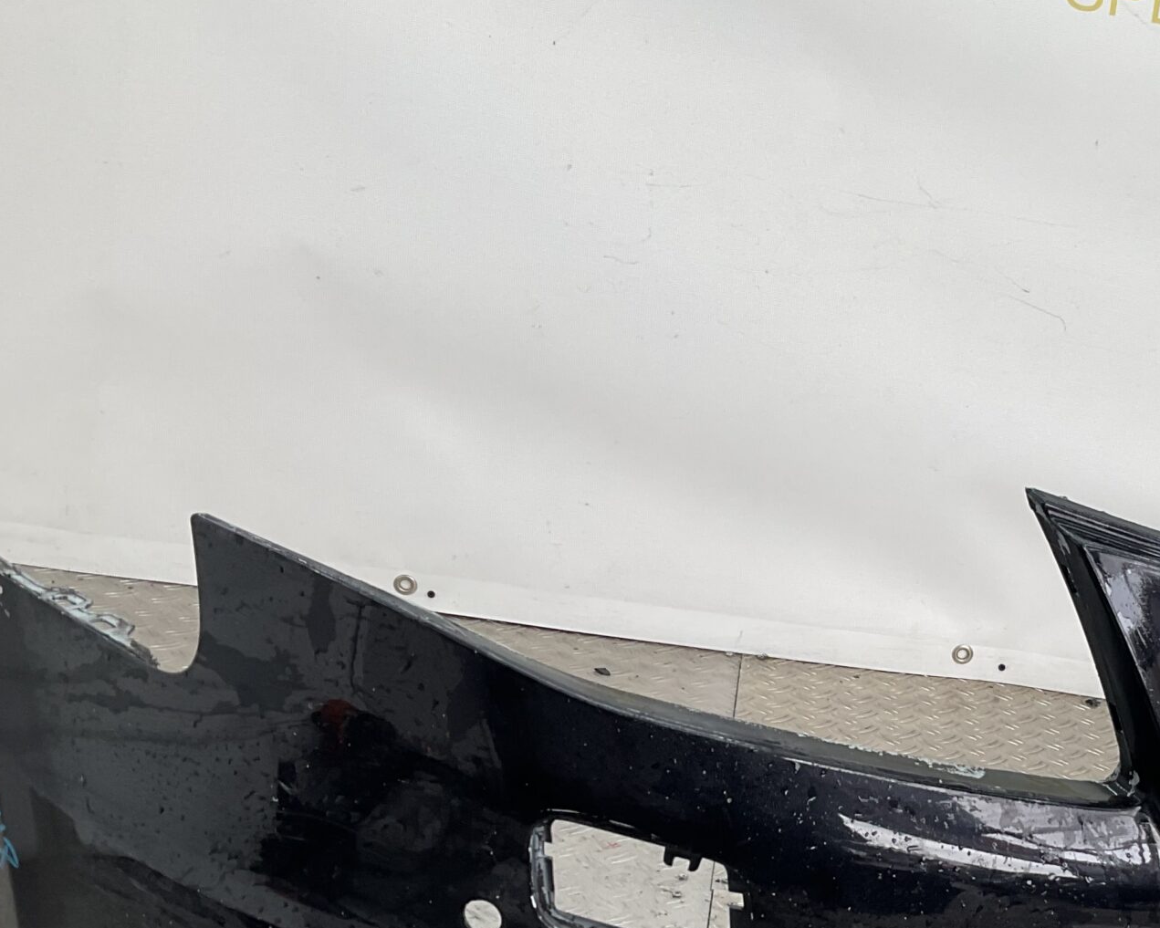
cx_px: 1015
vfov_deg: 26.3
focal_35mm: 57
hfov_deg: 31.7
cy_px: 723
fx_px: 1957
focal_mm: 3
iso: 20
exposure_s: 1/120
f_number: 1.8
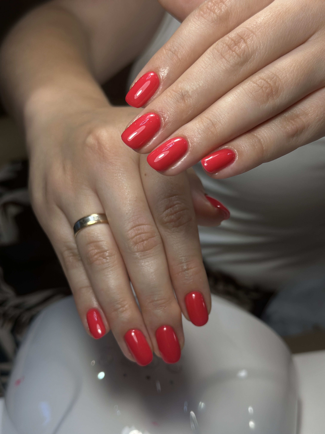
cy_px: 217
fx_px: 601
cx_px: 162
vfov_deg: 39.7
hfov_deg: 30.3
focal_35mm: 48
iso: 80
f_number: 1.78
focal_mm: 6.86
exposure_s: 1/791
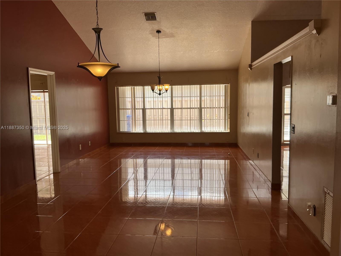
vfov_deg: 48.2
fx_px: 286
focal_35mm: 29
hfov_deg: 61.7
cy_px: 128
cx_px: 170
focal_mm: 3
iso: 16
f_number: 1.8
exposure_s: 1/128
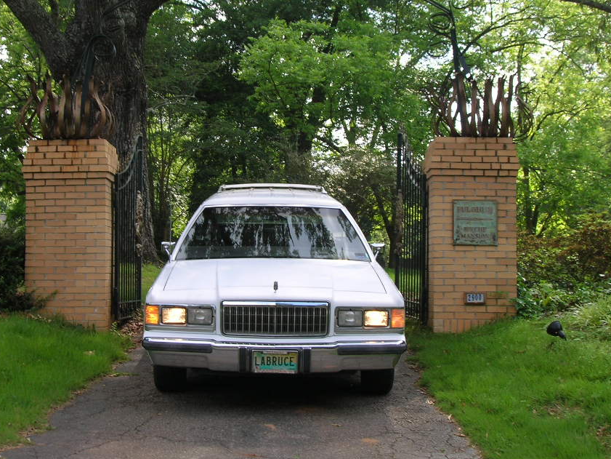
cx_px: 280
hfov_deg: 34.3
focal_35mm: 56
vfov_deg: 26.1
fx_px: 989
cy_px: 186
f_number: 5.4
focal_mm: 7.7
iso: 50
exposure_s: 1/94
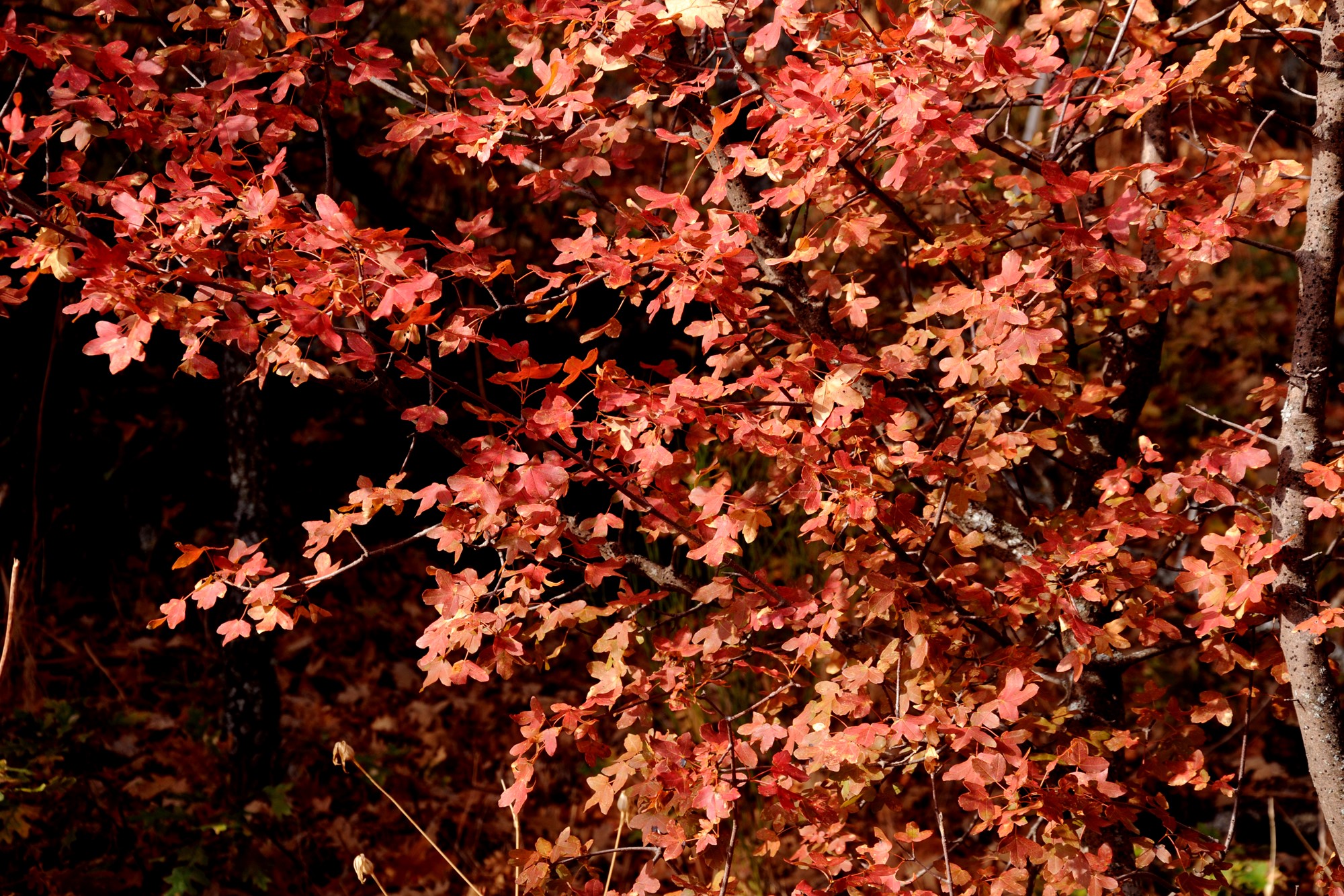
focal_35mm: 105
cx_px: 672
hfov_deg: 19.5
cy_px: 448
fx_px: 3919
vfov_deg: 13.0
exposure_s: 1/250
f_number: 8
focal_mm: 70
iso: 200
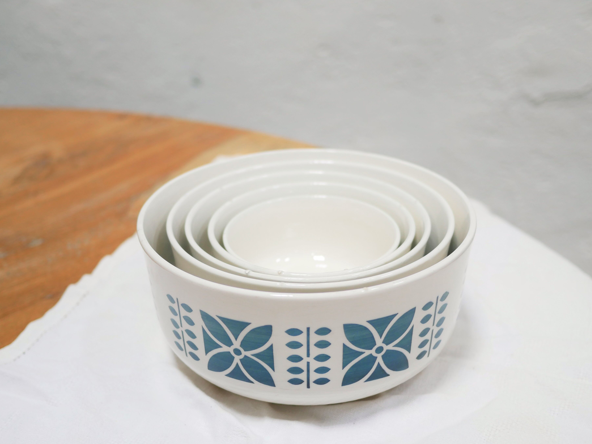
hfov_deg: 39.6
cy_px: 263
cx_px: 288
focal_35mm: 48
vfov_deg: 30.2
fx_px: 821
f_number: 1.7
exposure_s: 1/60
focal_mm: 20
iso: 400
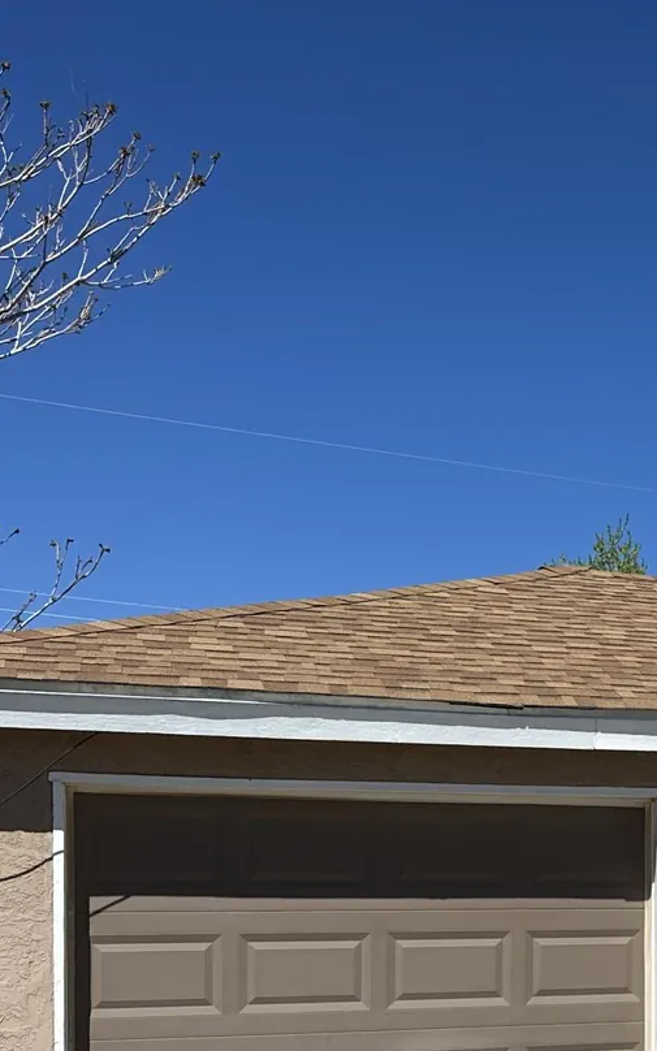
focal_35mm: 63
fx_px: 1805
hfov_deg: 18.4
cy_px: 873
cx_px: 973
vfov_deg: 31.5
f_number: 1.78
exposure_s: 1/7042
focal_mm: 6.86
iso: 80
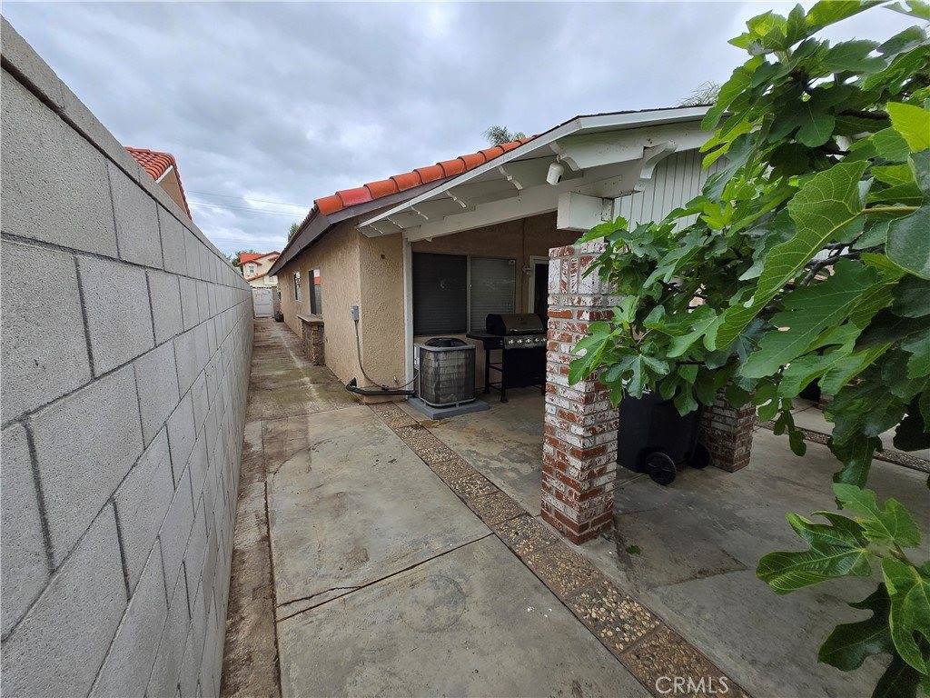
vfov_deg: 89.9
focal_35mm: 13
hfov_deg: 106.2
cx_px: 465
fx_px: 349
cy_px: 349
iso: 25
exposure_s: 1/180
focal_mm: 1.7
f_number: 2.2
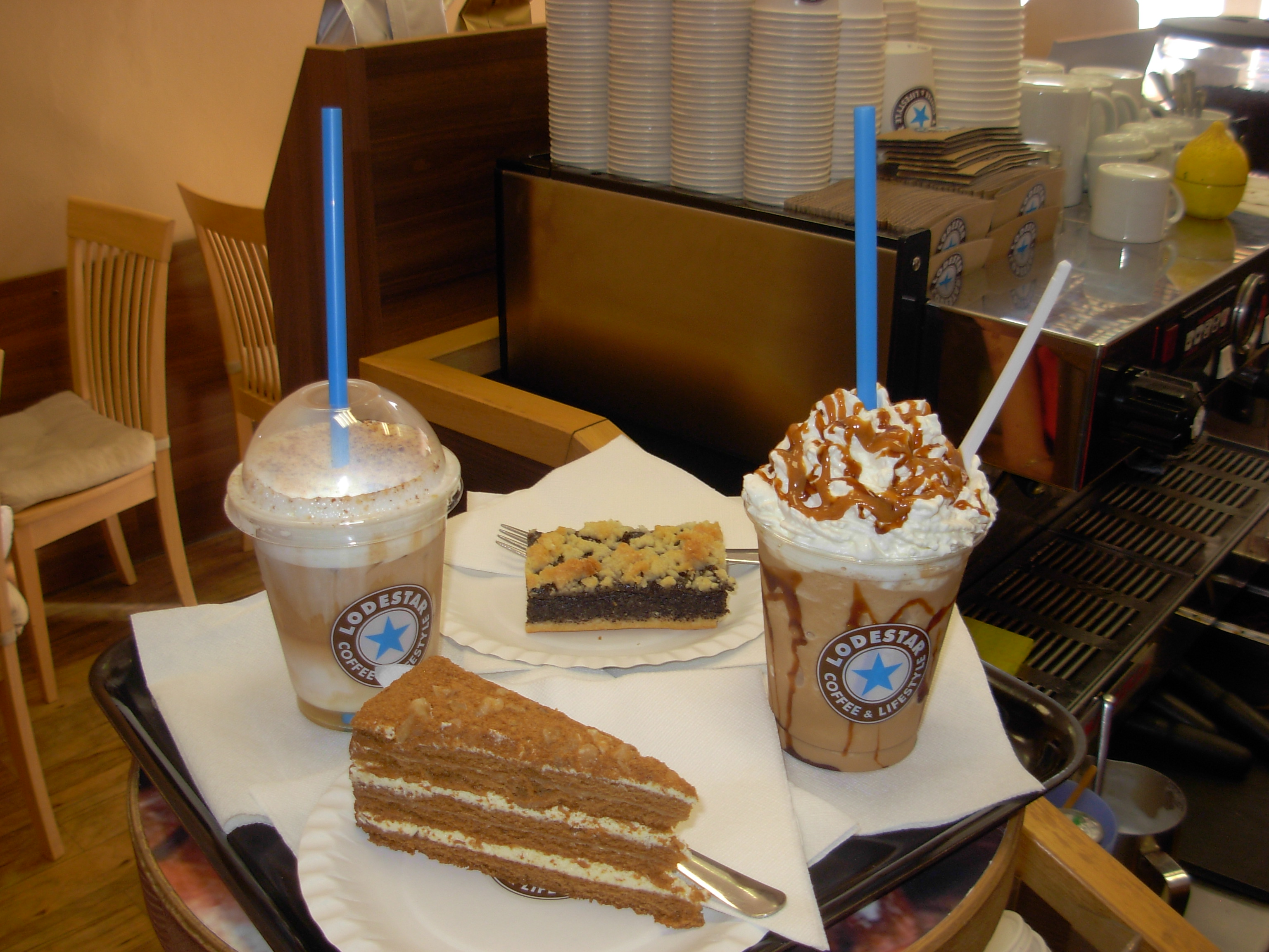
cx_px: 634
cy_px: 476
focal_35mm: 38
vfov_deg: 37.7
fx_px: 1393
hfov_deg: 49.0
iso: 79
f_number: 2.9
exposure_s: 1/40.3
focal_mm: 6.3
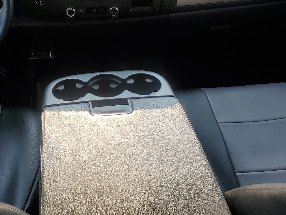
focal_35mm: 42
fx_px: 347
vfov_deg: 34.2
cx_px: 90
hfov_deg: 44.0
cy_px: 79
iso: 50
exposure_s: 1/625
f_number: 1.5
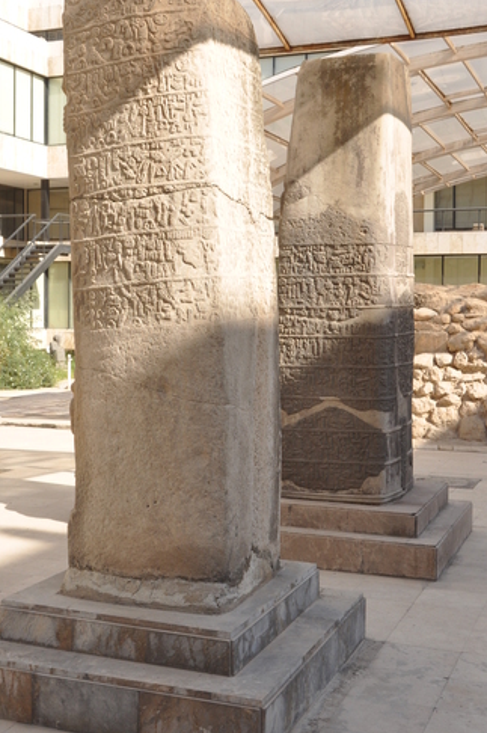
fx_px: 996
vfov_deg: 40.3
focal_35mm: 49
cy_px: 317
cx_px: 197
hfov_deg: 27.4
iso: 200
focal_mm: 24
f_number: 8
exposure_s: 1/250
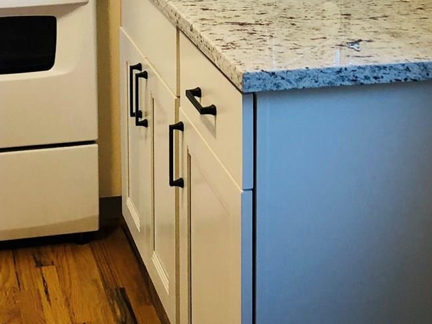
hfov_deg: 22.0
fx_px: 1111
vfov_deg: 16.0
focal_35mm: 89
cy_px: -57
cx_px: 245
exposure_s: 1/20
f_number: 1.8
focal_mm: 3.99
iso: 40
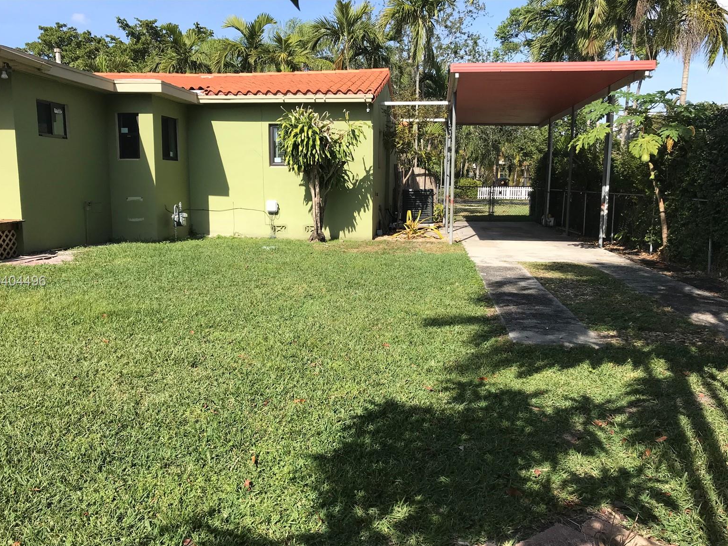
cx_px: 352
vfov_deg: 48.2
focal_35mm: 29
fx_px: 610
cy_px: 282
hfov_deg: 61.6
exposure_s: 1/1597
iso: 20
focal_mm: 3.99
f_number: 1.8
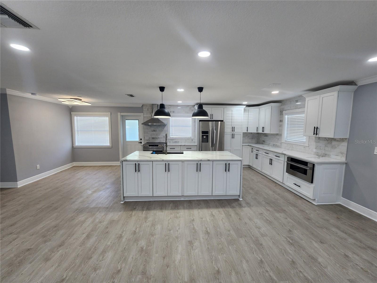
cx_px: 188
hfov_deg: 106.2
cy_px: 142
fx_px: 142
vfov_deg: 89.9
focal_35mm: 13
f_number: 2.2
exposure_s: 1/60
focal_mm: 2.2
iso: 80
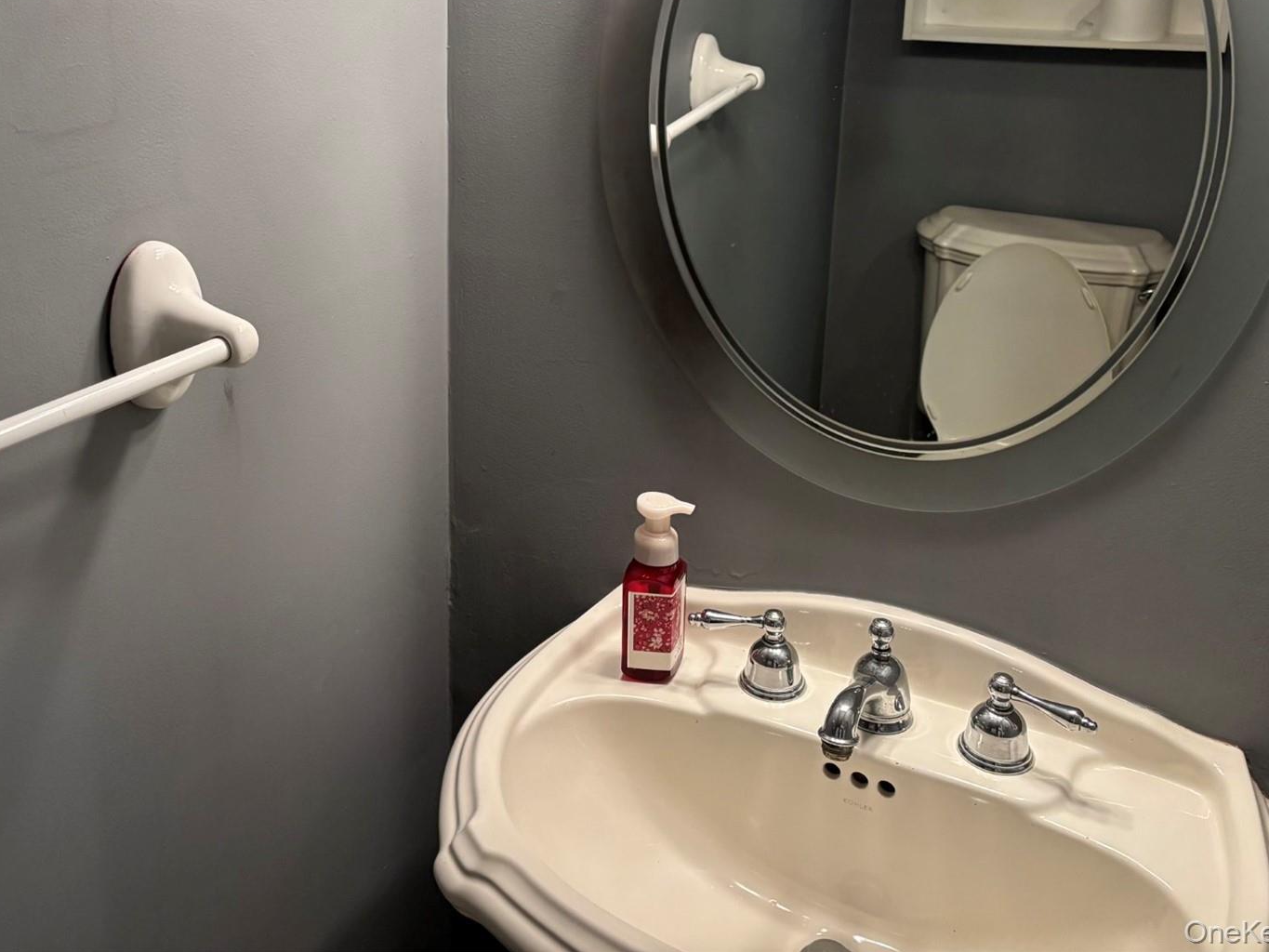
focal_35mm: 39
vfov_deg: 36.0
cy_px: 240
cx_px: 421
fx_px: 1430
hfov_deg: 47.1
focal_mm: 5.96
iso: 200
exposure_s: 1/60
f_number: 1.6
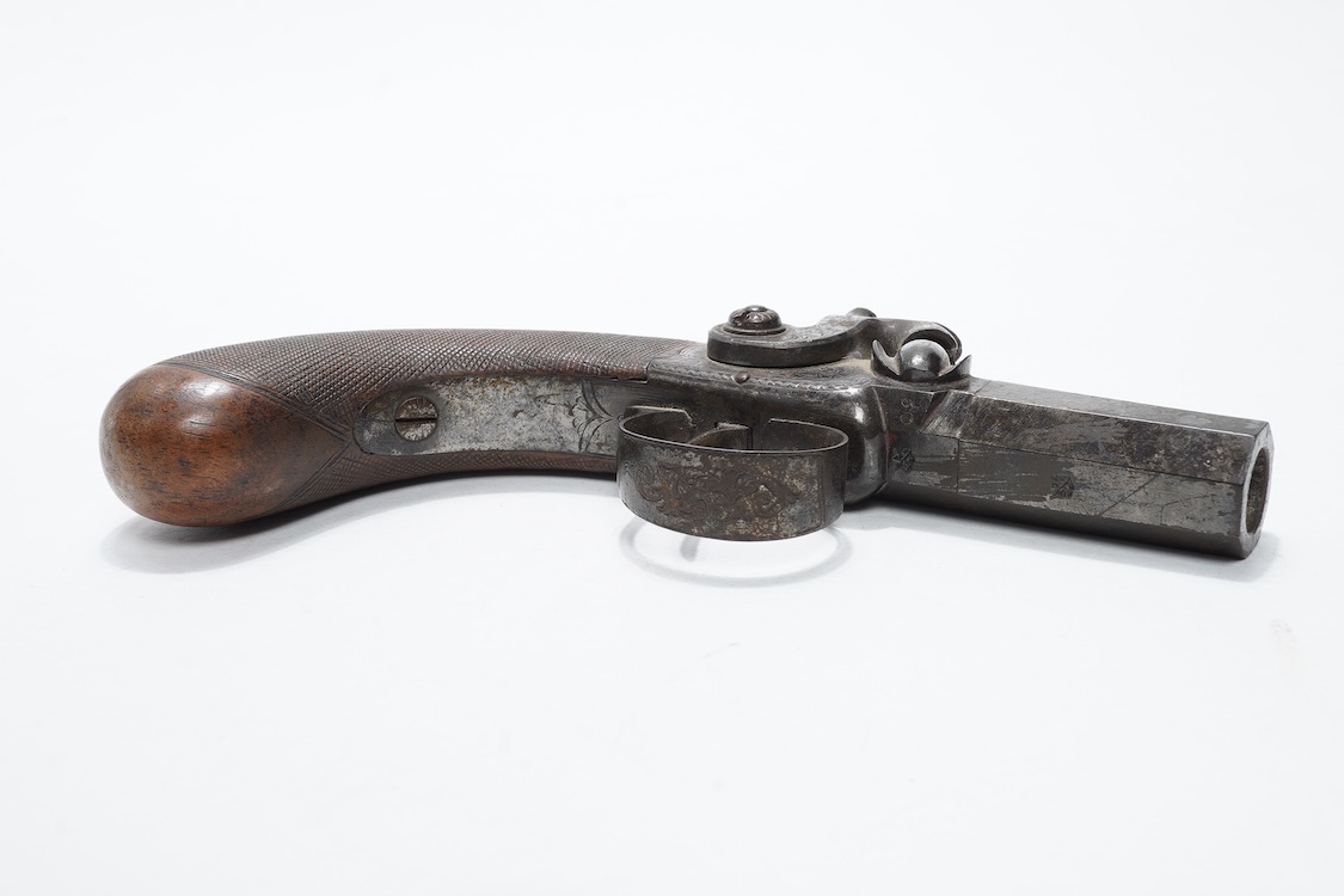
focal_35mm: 45
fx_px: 1680
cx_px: 672
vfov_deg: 29.9
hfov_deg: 43.6
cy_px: 448
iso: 100
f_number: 22
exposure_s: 1/100
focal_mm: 30
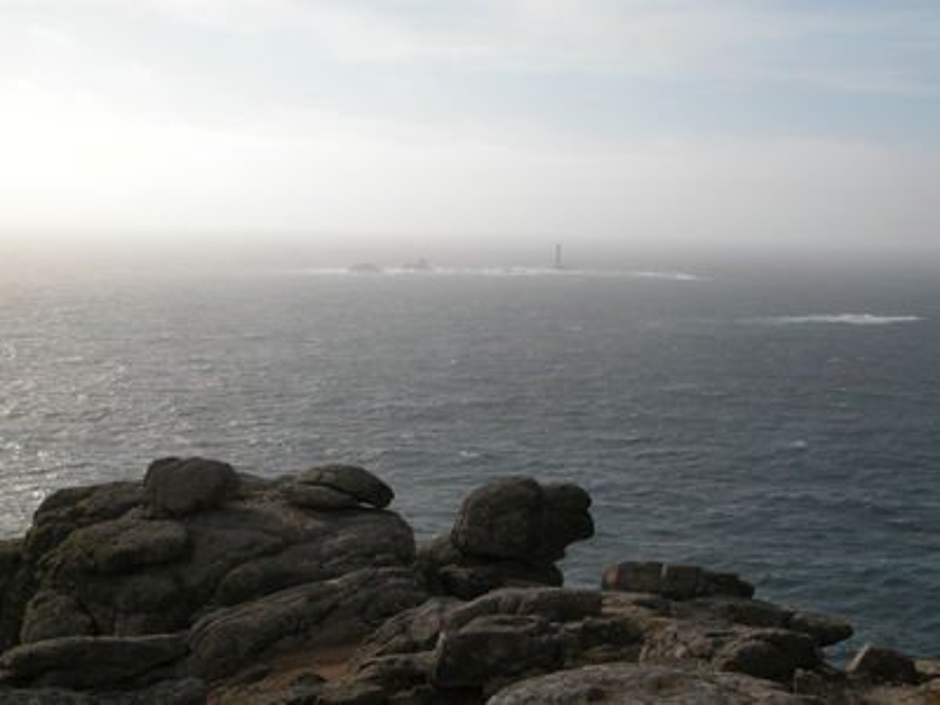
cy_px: 352
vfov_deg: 23.7
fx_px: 1684
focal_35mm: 62
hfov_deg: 31.2
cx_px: 470
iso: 100
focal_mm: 15.7
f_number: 8
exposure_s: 1/428
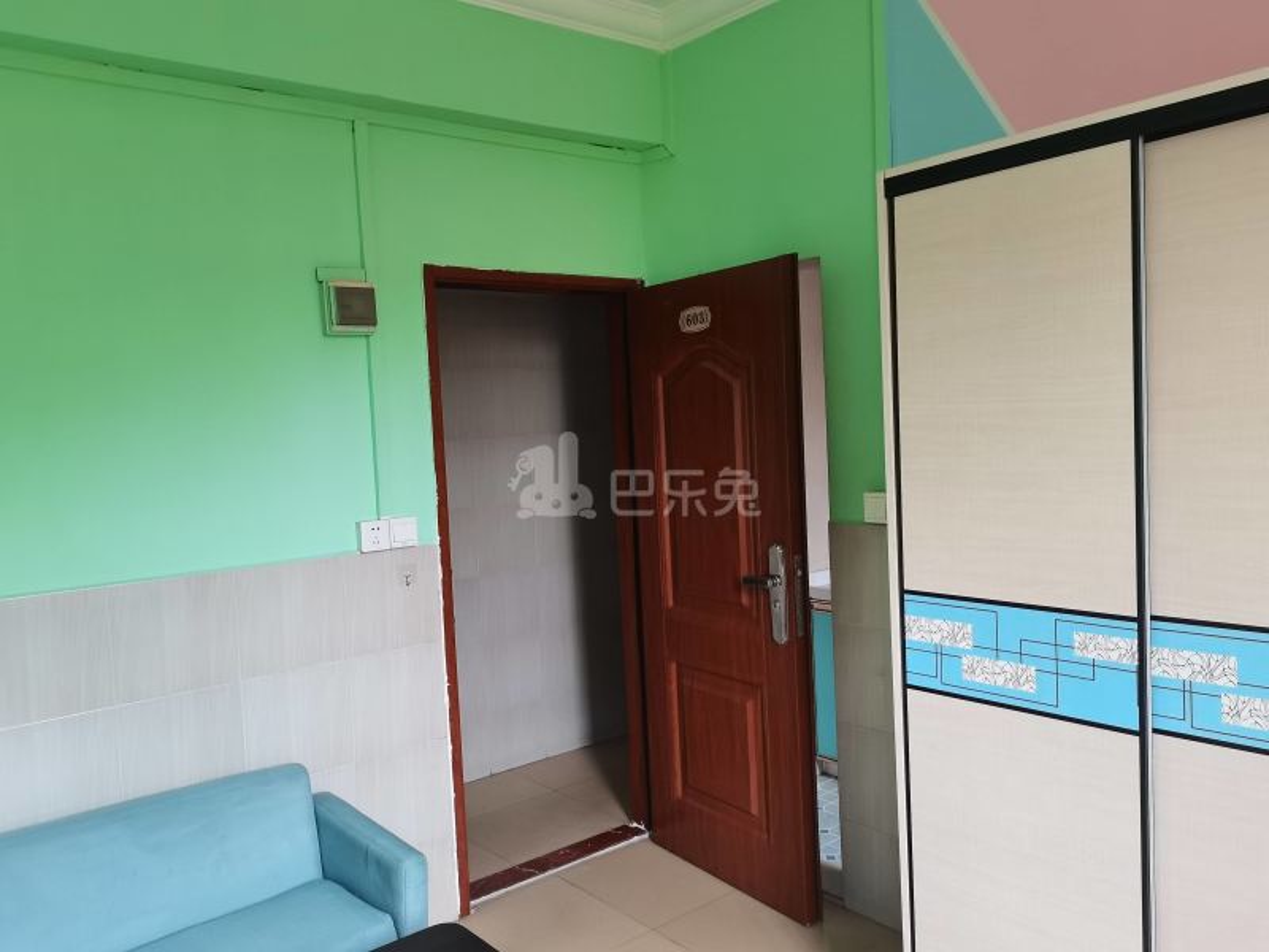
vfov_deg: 51.4
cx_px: 634
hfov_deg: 65.3
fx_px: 990
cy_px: 476
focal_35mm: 27
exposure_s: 1/50
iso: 320
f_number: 1.9
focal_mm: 4.94
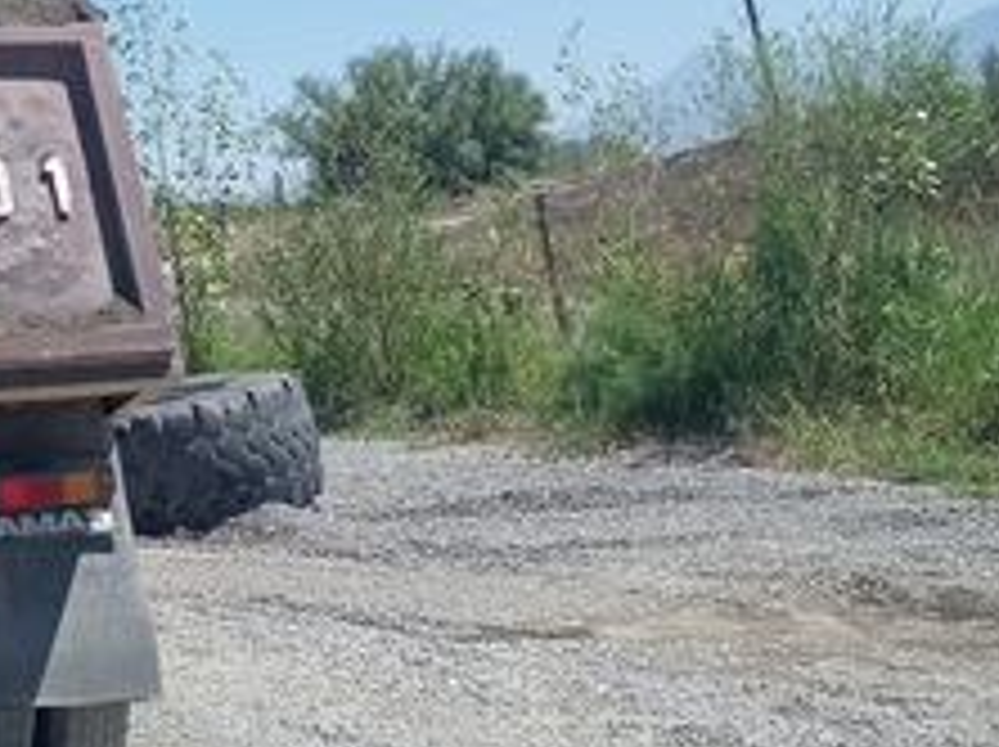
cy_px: -148
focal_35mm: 73
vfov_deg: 19.0
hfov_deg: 23.6
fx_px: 2104
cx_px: -292
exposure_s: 1/1580
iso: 116
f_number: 2.2
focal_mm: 3.79
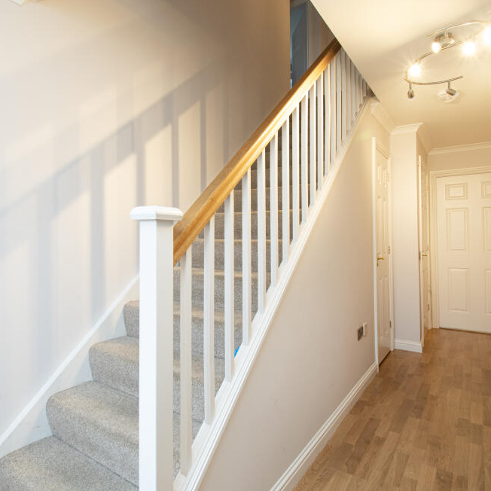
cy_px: 255
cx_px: 220
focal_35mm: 20
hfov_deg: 74.6
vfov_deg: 74.8
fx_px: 321
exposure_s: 1/5
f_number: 8
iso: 320
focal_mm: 10
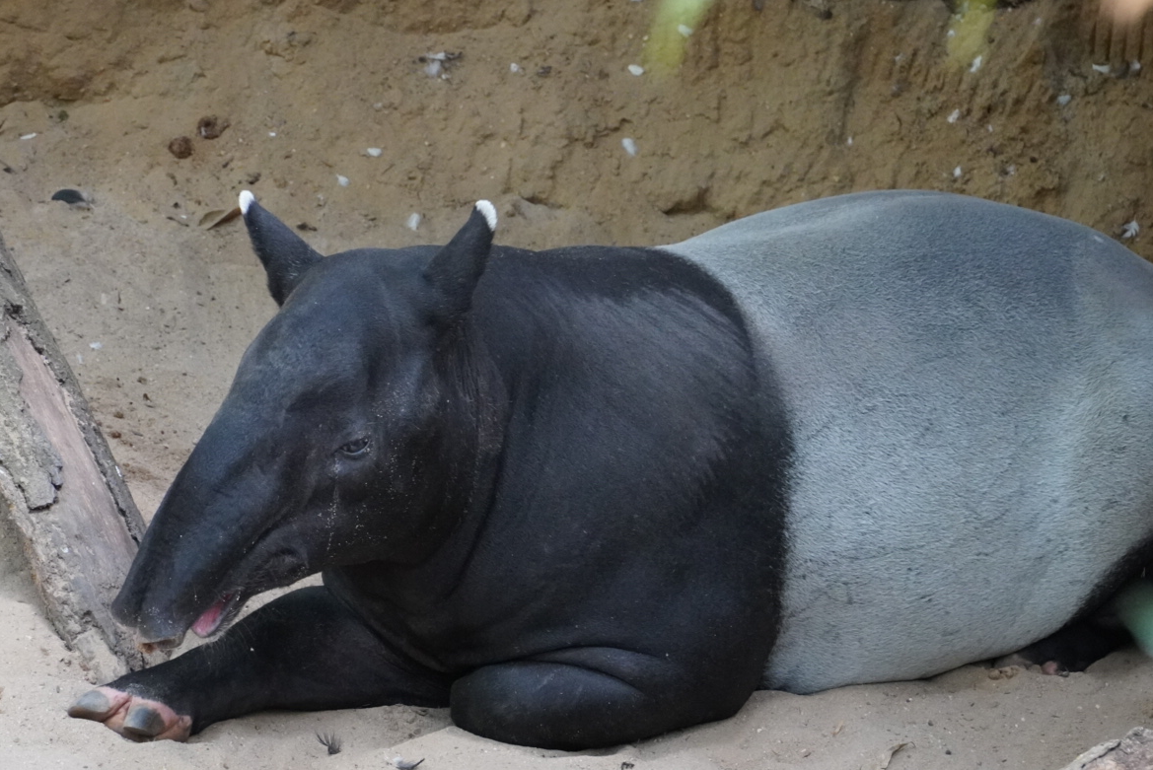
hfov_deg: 9.2
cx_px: 677
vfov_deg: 6.1
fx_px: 7178
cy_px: 460
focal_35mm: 224
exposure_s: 1/200
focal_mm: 108
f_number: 5.6
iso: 3200
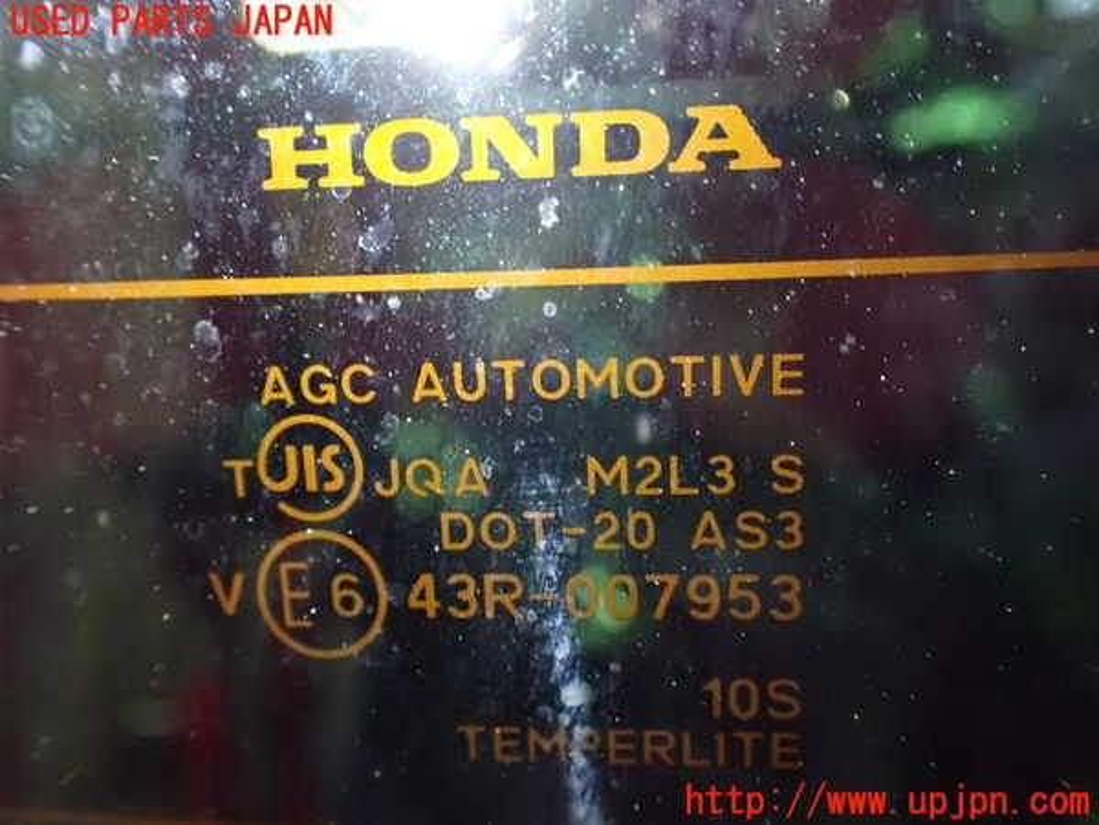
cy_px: 412
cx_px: 550
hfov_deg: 60.0
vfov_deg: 46.8
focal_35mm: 30
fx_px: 952
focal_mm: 5.4
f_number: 2.3
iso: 1600
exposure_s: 1/25
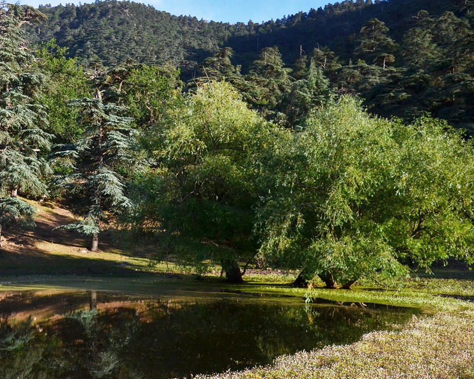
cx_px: 195
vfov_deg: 33.4
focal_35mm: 45
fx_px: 631
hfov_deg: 41.0
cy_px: 190
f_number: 5.6
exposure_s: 1/4000
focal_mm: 26
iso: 640
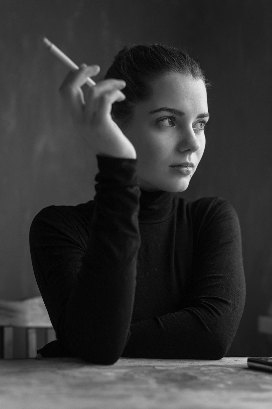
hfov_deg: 27.0
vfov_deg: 39.6
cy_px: 204
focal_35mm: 50
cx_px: 136
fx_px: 567
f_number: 2.8
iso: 400
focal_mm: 50
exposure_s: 1/80
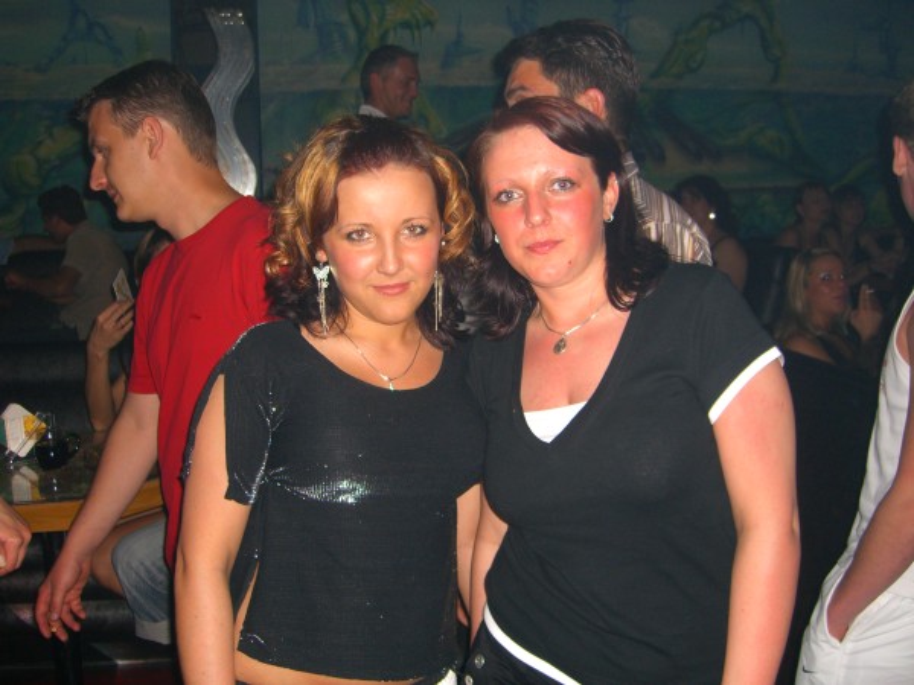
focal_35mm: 38
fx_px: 1003
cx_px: 457
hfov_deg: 49.0
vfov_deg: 37.7
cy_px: 342
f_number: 2.8
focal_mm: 7.9
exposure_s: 1/60
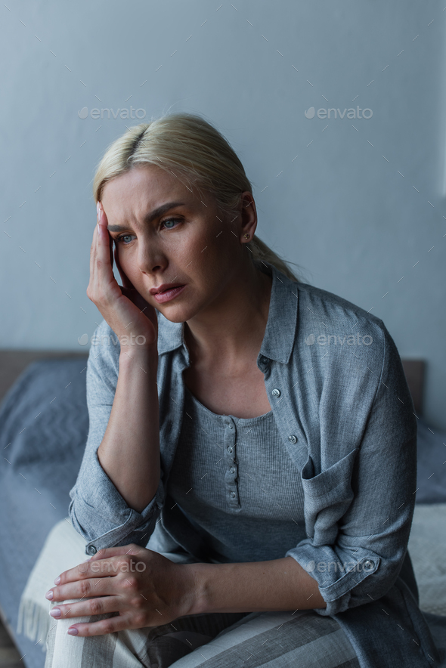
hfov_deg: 27.0
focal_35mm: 50
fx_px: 928
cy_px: 334
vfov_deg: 39.6
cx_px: 223
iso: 200
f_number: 3.5
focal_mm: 50
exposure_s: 1/160
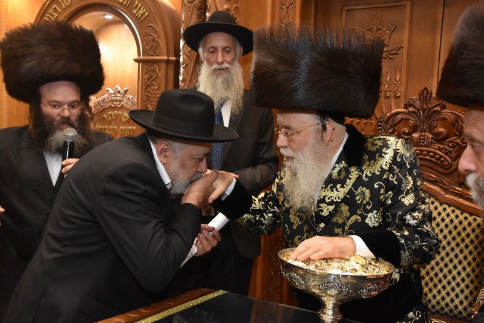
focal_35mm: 39
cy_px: 162
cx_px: 242
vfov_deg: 34.2
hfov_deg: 49.5
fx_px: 524
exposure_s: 1/80
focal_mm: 26
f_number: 5.6
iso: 2000
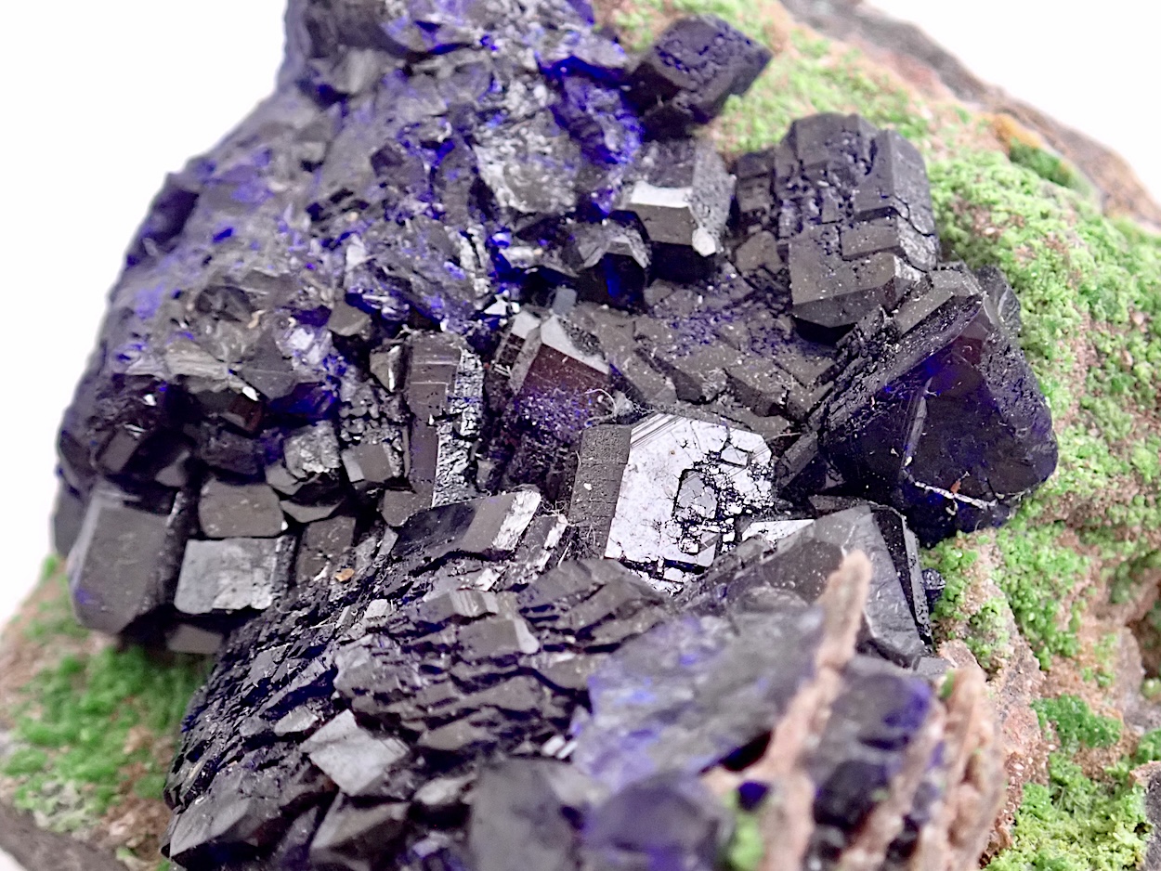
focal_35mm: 100
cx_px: 580
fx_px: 3355
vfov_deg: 14.8
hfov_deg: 19.6
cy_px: 436
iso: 1250
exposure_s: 1/25
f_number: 4.9
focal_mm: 18
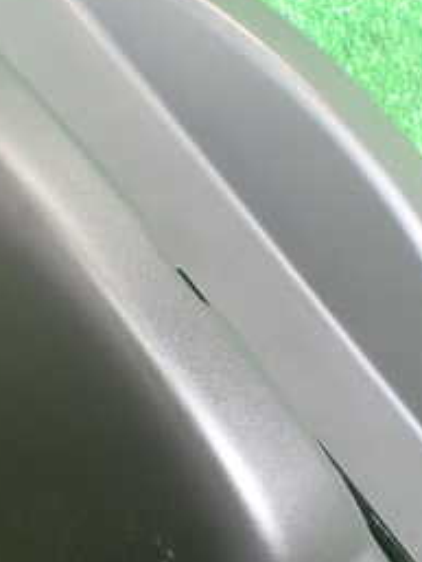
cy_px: 302
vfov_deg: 27.8
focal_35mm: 70
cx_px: 166
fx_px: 1137
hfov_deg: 21.0
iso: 800
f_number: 2.3
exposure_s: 1/80
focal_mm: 5.4
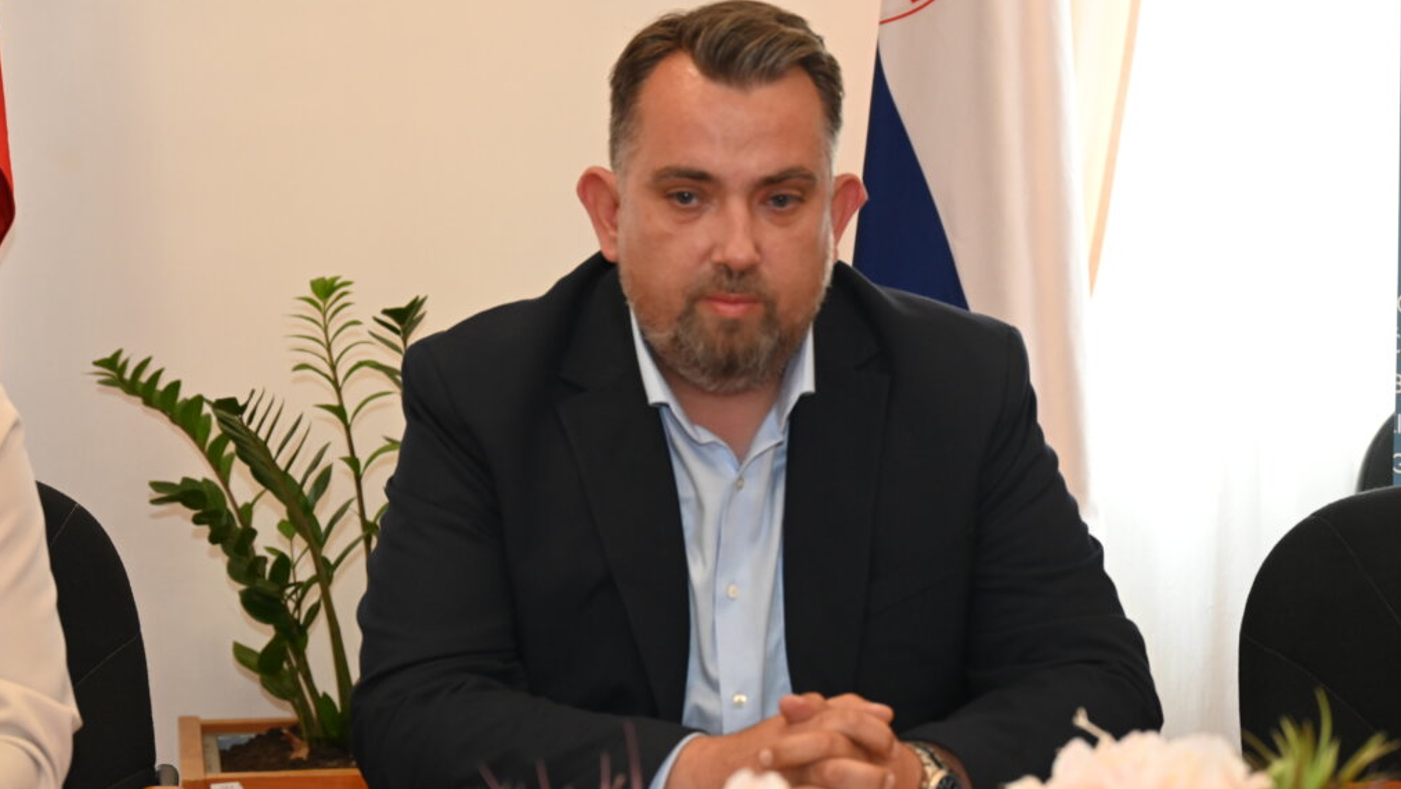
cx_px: 700
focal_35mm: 91
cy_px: 409
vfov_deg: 13.3
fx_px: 3381
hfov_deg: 23.4
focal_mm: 86
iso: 2200
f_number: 6.3
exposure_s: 1/60
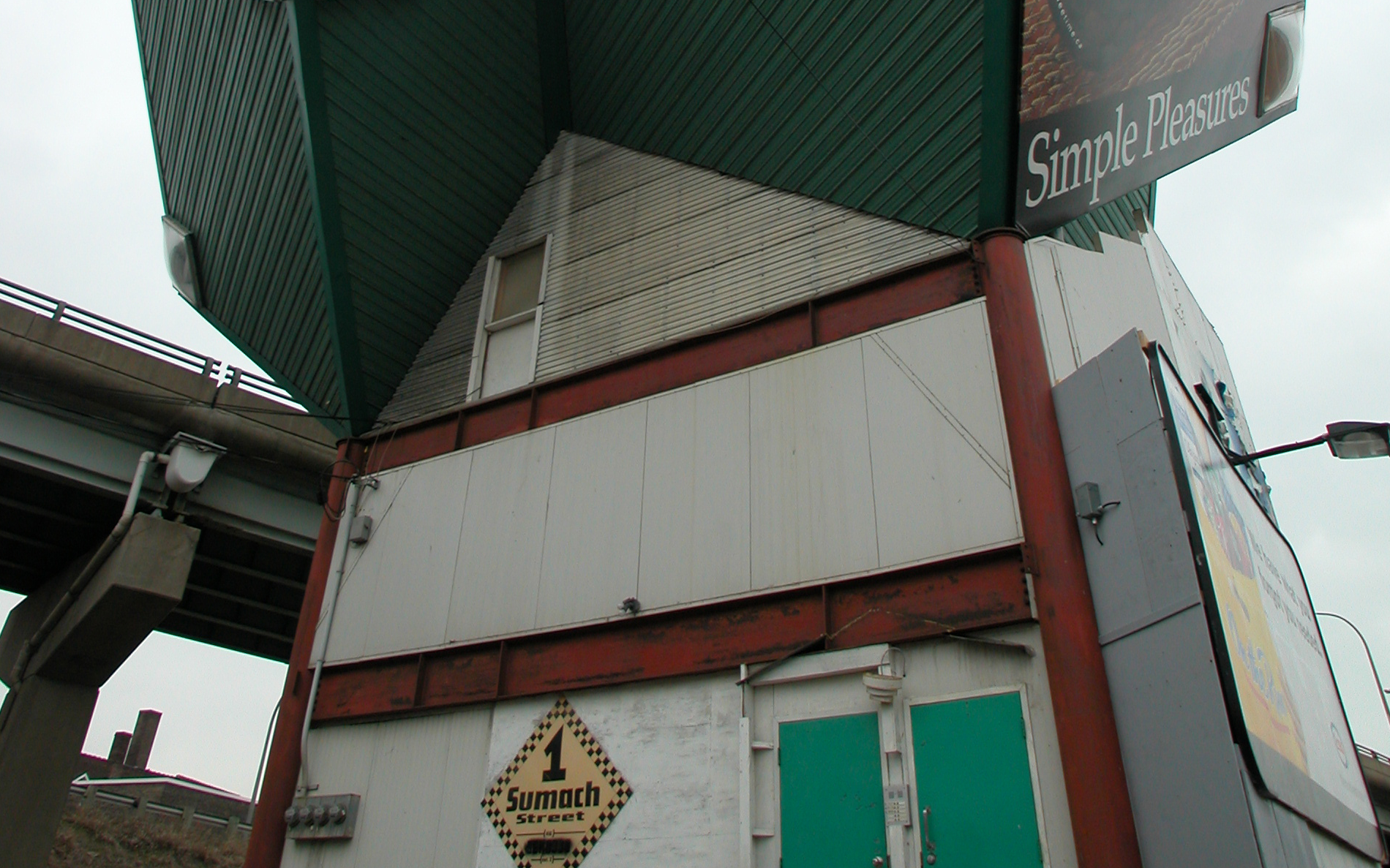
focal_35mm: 40
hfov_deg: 49.3
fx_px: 1515
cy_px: 120
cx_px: 694
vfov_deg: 30.8
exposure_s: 1/121
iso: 100
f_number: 3.5
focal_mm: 7.1
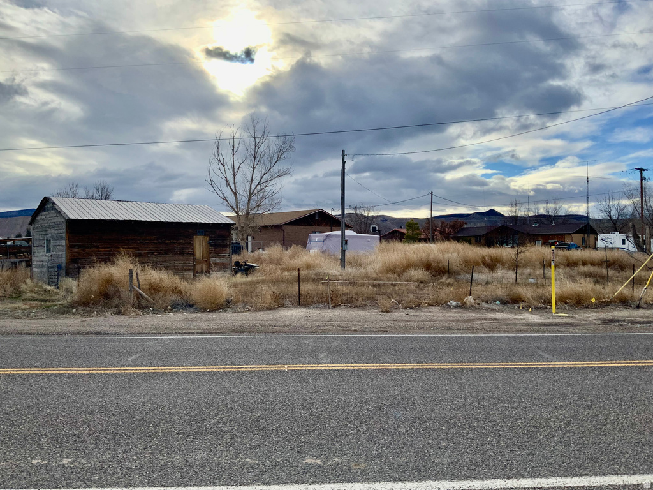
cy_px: 245
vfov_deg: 48.2
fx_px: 547
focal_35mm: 29
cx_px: 326
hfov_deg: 61.7
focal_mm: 3
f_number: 1.8
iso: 20
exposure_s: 1/2538
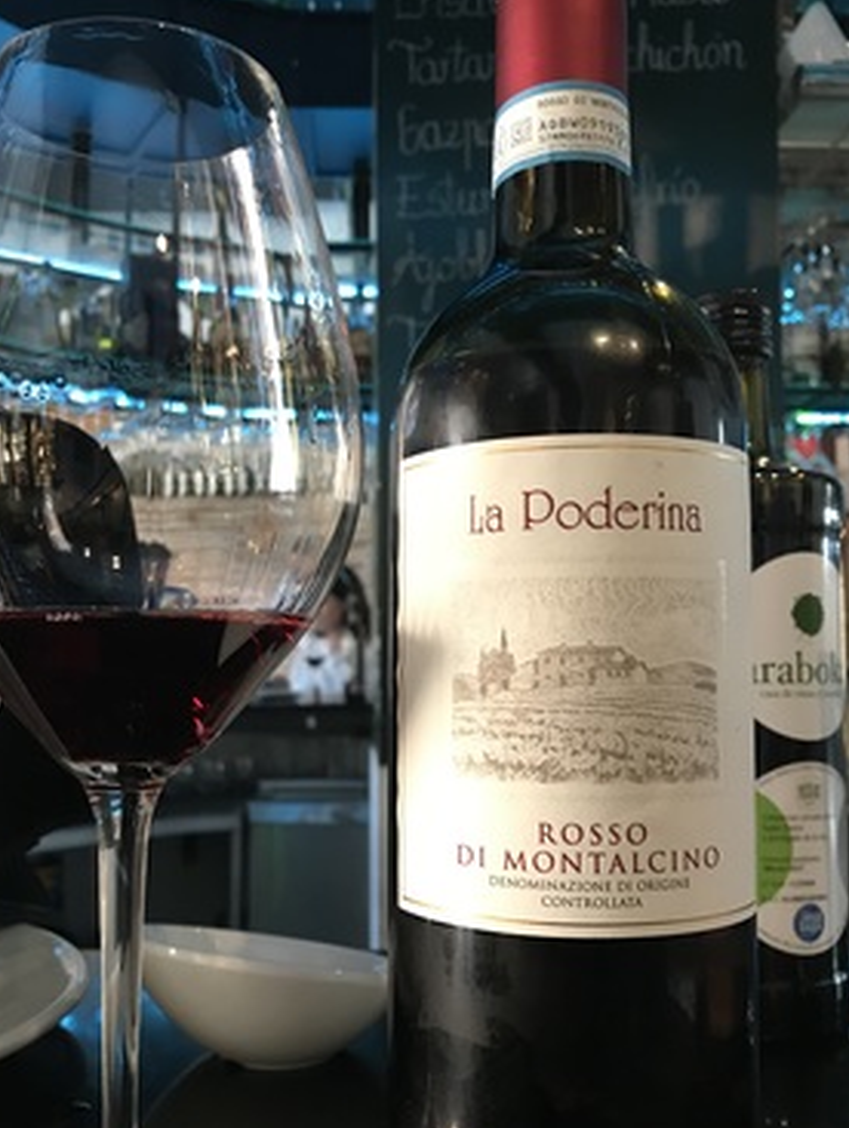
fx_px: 1077
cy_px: 607
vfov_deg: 55.2
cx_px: 355
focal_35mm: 33
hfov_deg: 42.9
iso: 100
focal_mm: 3.99
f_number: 1.8
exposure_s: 1/11
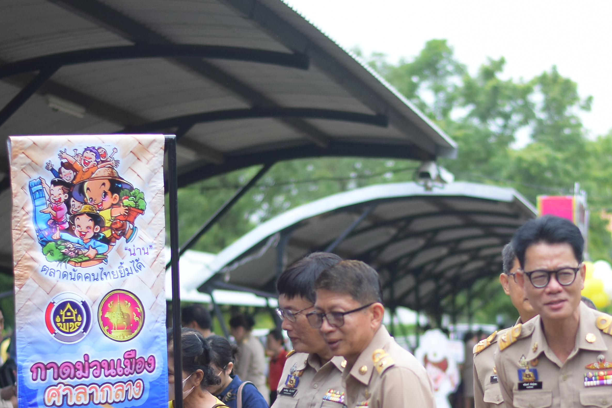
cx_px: 441
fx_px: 2431
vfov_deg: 9.6
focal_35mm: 143
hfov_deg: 14.3
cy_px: 327
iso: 400
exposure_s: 1/1600
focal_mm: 50
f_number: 1.8
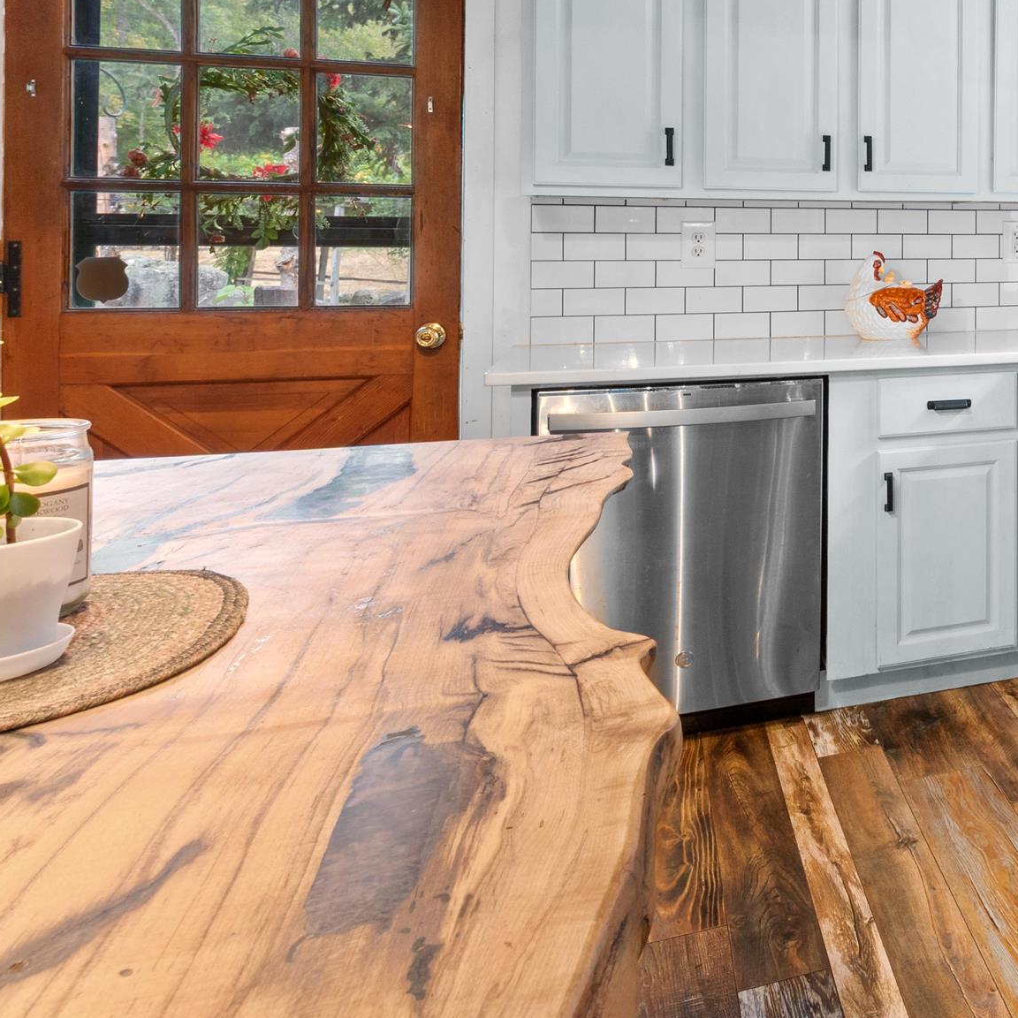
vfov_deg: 47.2
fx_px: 1131
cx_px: 1203
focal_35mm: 34
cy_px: 292
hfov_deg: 37.5
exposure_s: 2.5
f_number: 11
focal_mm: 15
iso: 320
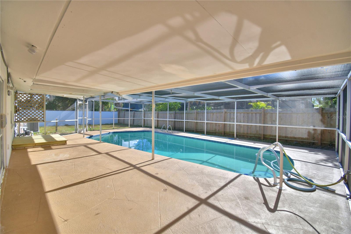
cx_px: 176
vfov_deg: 77.3
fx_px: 146
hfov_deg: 100.4
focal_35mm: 15
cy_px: 117
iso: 100
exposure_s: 1/640
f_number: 4.5
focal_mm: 10
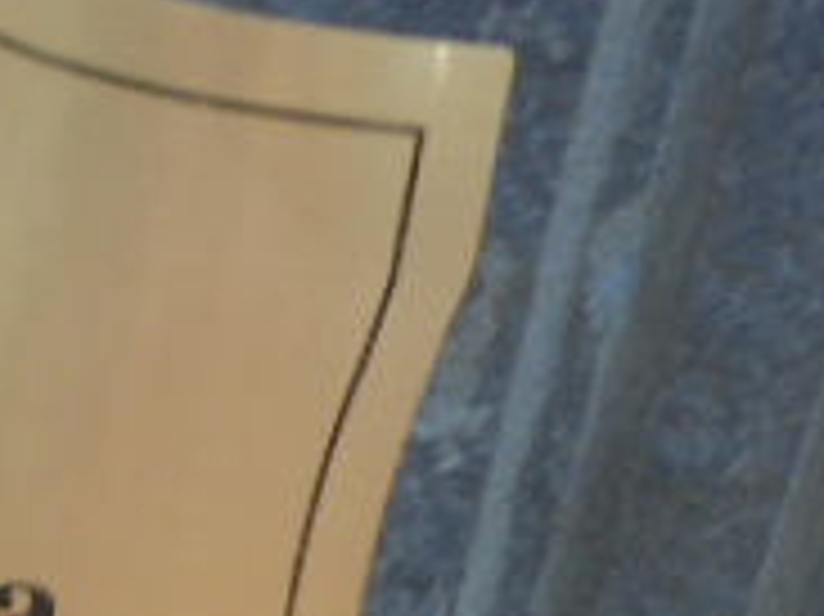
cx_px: 27
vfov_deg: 14.7
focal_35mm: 91
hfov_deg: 20.9
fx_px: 2165
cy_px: 1007
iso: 100
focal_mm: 4.6
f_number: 3.5
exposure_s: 1/250
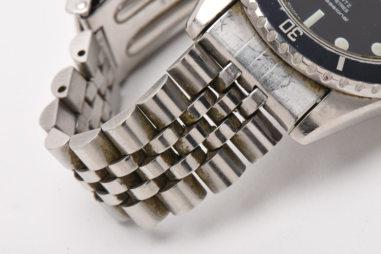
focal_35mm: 128
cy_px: 127
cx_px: 190
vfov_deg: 10.8
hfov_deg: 16.1
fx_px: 1350
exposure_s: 1/125
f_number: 20
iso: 100
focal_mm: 85
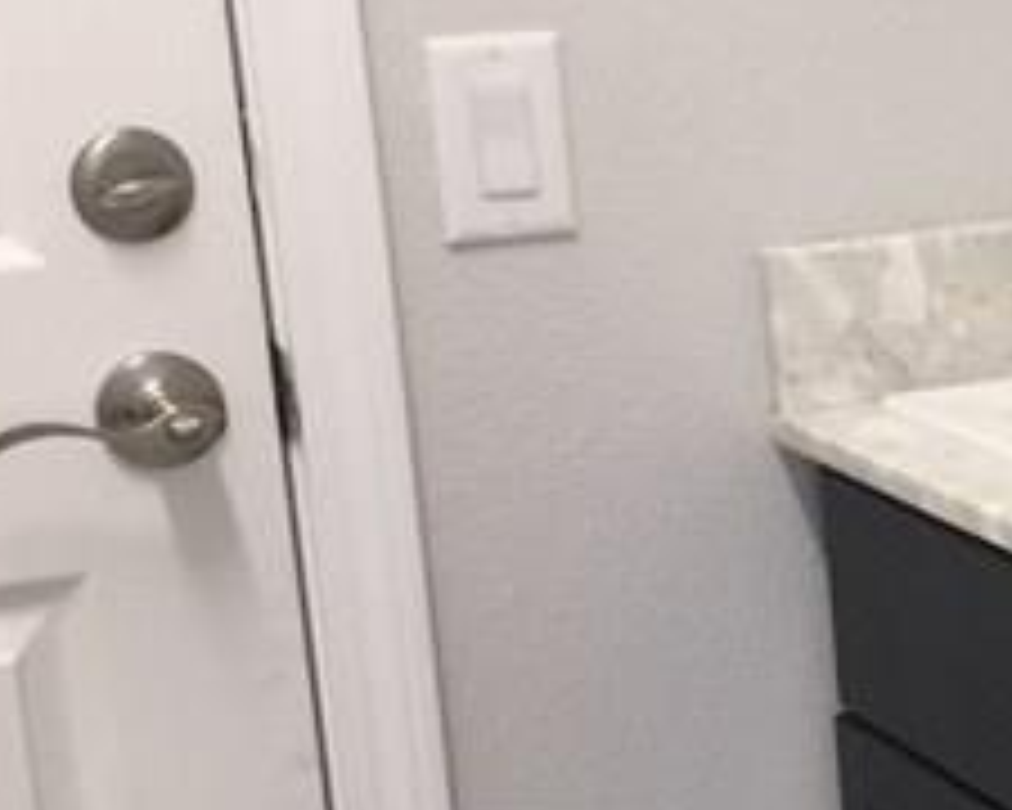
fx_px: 3864
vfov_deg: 11.9
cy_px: 608
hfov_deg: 13.1
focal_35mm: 129
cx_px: 1952
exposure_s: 1/15
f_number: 2.2
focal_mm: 4.15
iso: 32
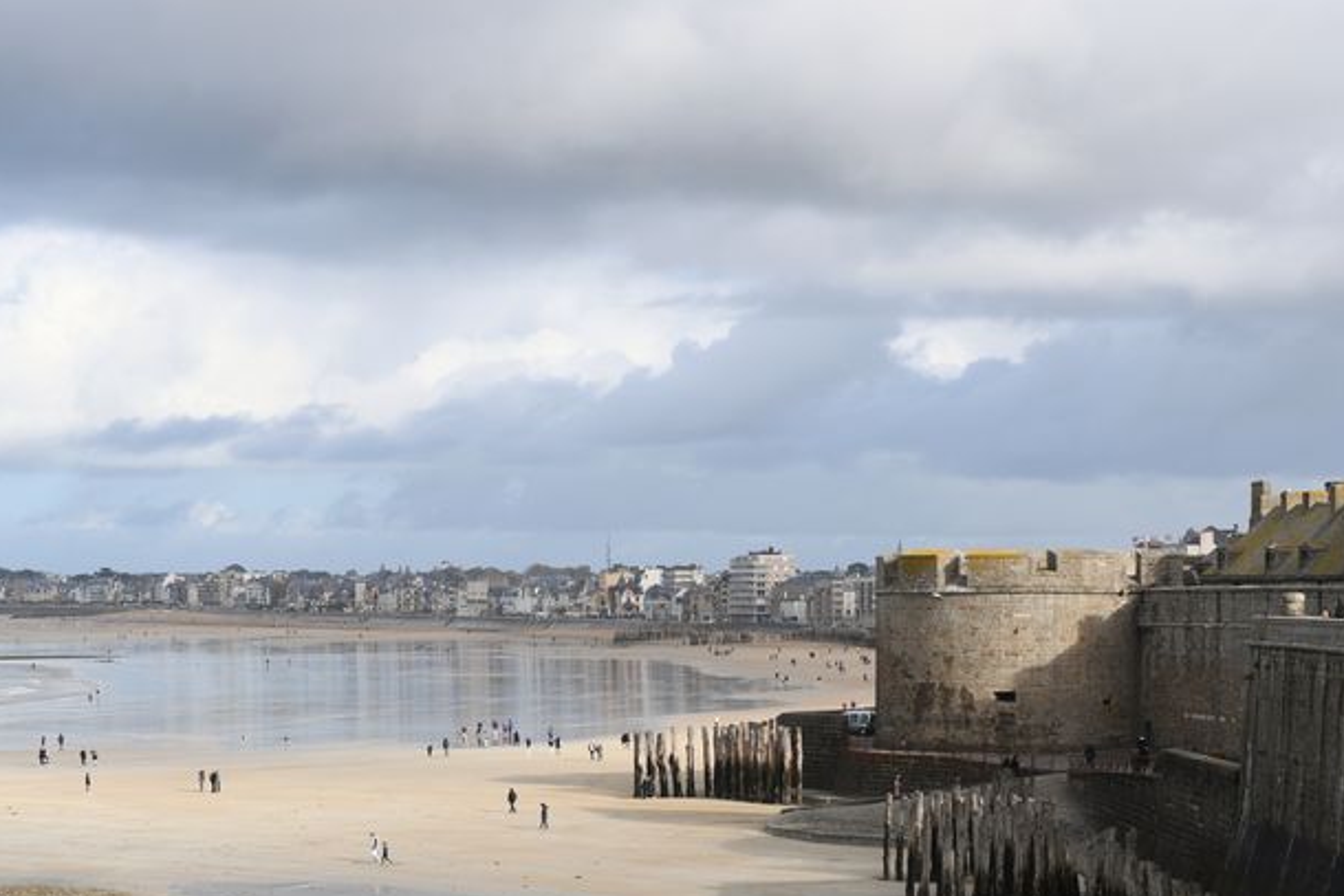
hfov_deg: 23.6
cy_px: 641
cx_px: 654
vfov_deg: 15.8
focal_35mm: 86
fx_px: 3211
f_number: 7.1
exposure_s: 1/320
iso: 64
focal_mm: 50
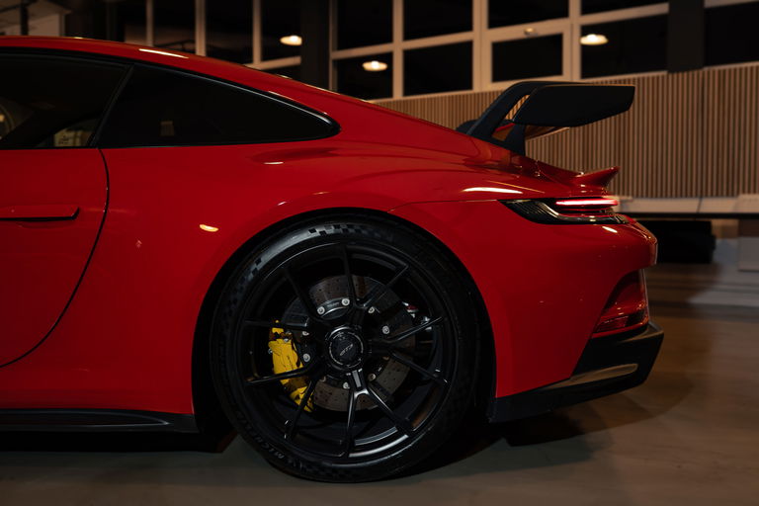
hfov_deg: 54.4
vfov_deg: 37.9
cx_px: 380
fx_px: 738
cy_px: 253
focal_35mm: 35
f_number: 2.8
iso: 800
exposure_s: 1/50
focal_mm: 35
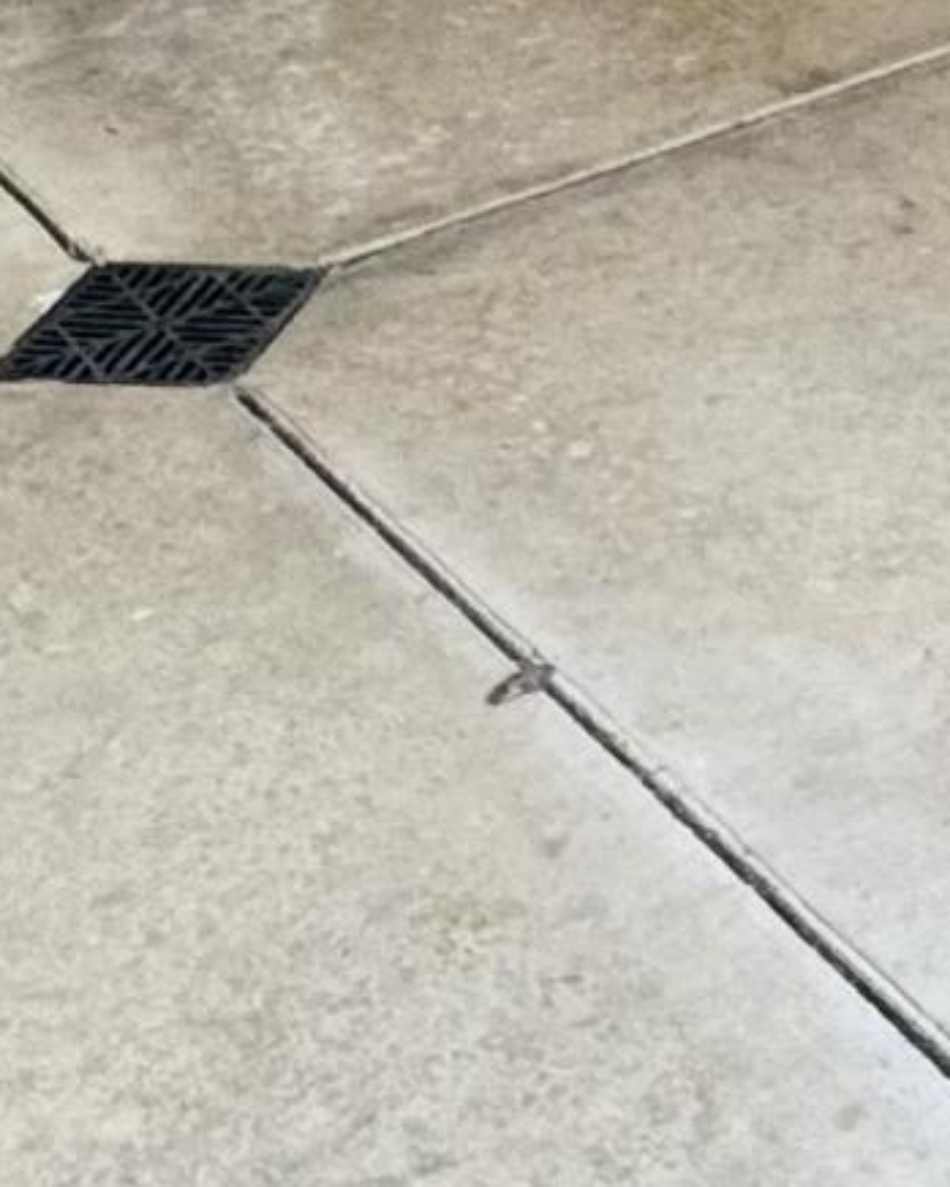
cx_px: 1481
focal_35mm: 94
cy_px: -1015
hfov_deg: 15.0
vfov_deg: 16.6
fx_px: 3303
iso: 100
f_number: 2.2
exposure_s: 1/120
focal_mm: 2.22
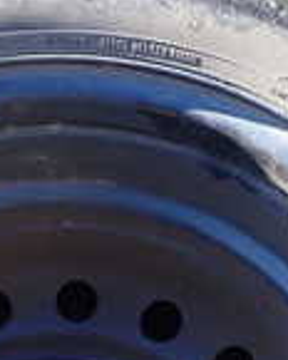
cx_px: 47
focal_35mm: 121
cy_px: 497
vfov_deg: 15.0
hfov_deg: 12.7
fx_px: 1289
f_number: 3.2
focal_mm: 5.4
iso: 100
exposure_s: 1/100
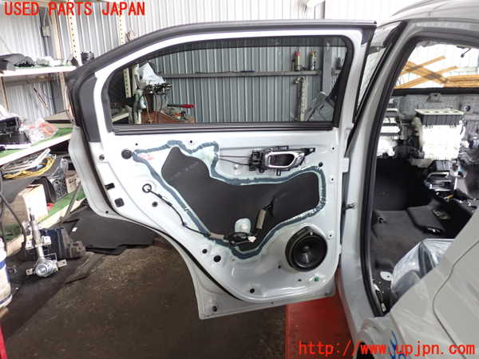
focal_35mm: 30
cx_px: 240
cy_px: 180
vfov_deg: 46.8
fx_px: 415
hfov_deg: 60.0
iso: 250
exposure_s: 1/30
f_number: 2.3
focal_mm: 5.4
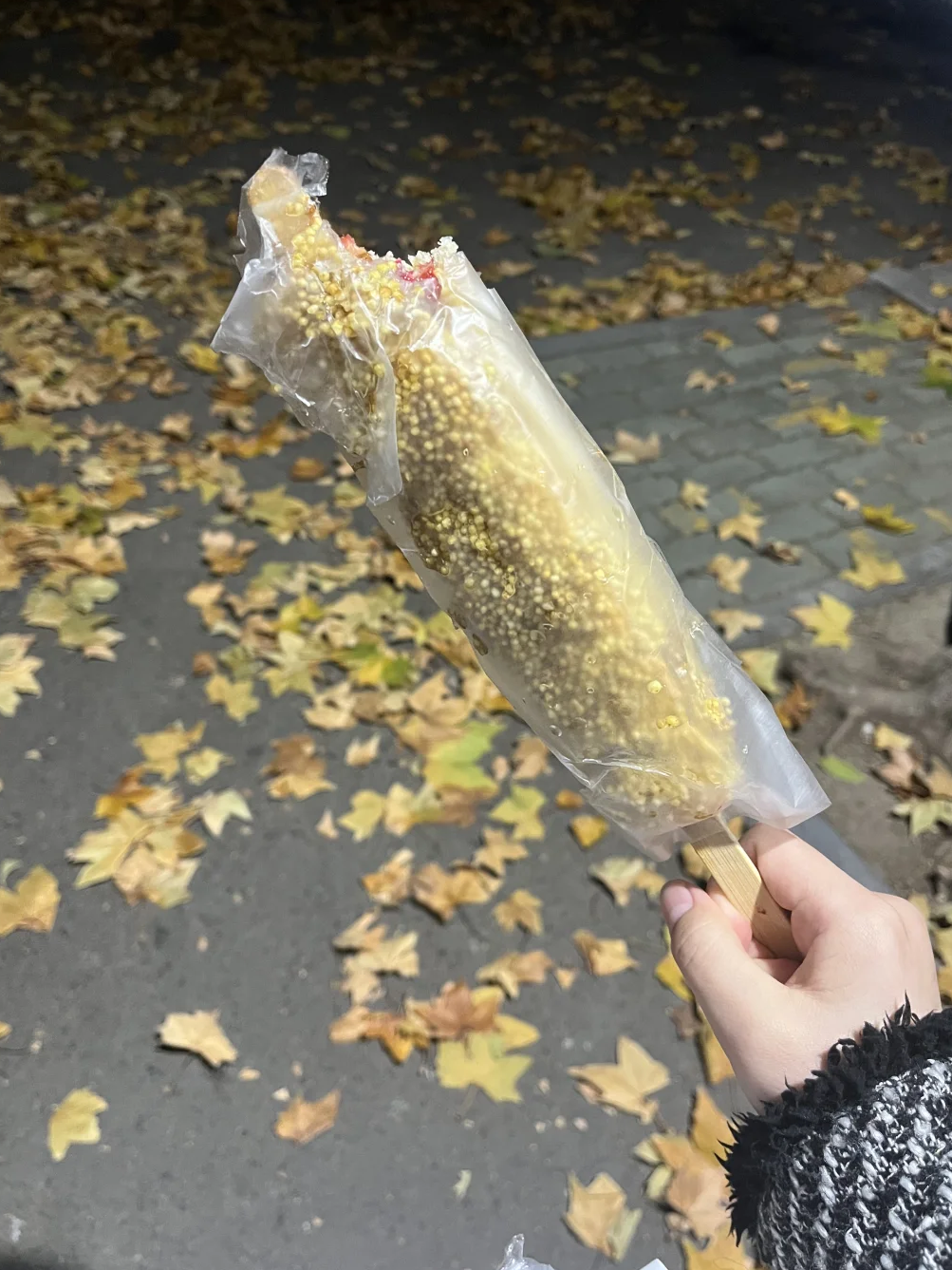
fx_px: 1027
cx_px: 479
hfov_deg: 49.8
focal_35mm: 28
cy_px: 625
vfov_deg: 63.4
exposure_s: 1/46
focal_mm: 5.1
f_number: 1.6
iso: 500
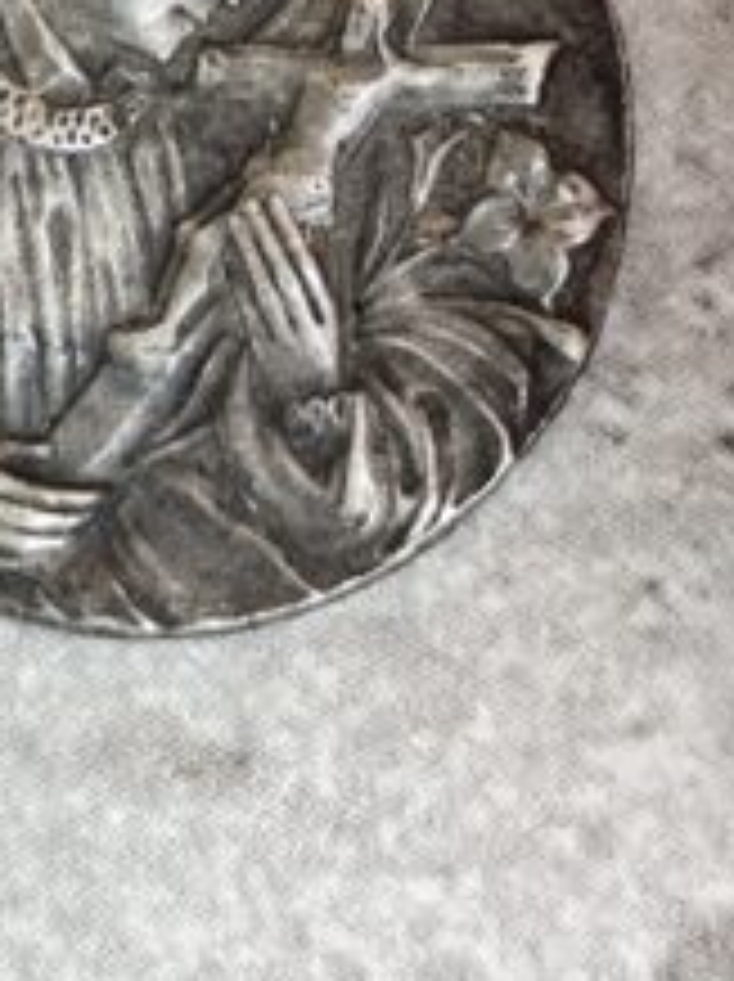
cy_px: 104
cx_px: 212
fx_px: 4844
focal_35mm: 171
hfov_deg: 8.7
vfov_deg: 11.5
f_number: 1.65
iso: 64
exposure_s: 1/100
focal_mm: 6.19
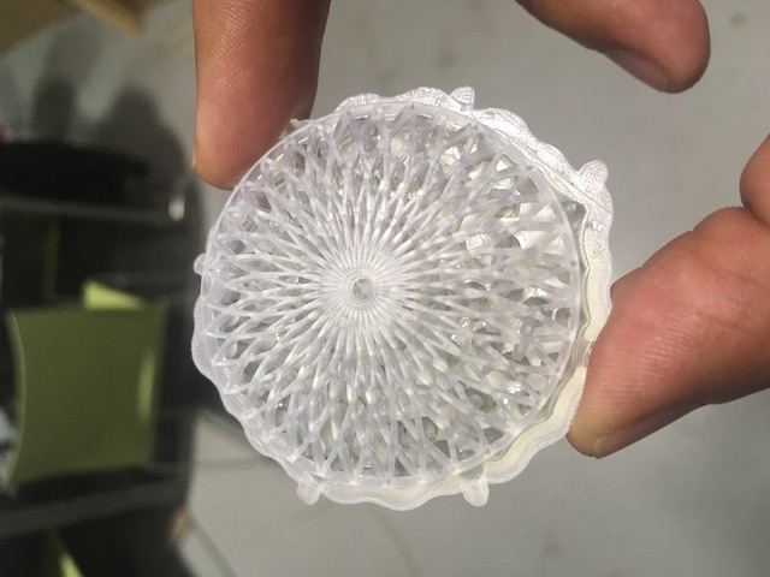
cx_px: 385
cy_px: 288
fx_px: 645
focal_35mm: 29
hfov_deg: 61.7
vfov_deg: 48.2
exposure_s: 1/33
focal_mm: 4.15
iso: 50
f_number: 2.2
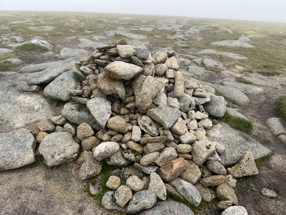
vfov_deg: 53.1
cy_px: 108
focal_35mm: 26
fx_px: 215
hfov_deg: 67.3
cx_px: 143
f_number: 1.5
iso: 50
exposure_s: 1/621
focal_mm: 5.7
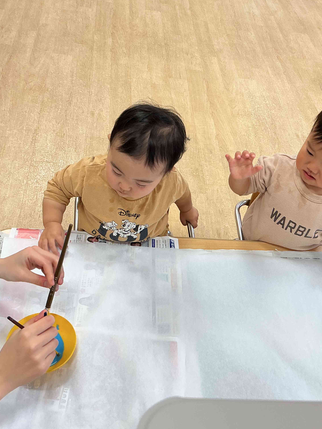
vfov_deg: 47.9
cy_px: 213
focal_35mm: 39
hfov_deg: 36.7
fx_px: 484
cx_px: 187
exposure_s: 1/120
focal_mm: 3
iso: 32
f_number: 1.8
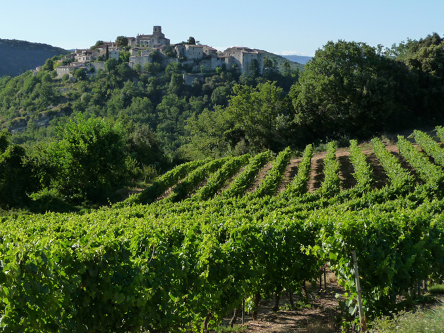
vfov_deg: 22.6
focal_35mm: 65
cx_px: 190
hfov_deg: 29.8
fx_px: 834
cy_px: 152
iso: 160
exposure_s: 1/640
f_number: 4.3
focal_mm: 9.3
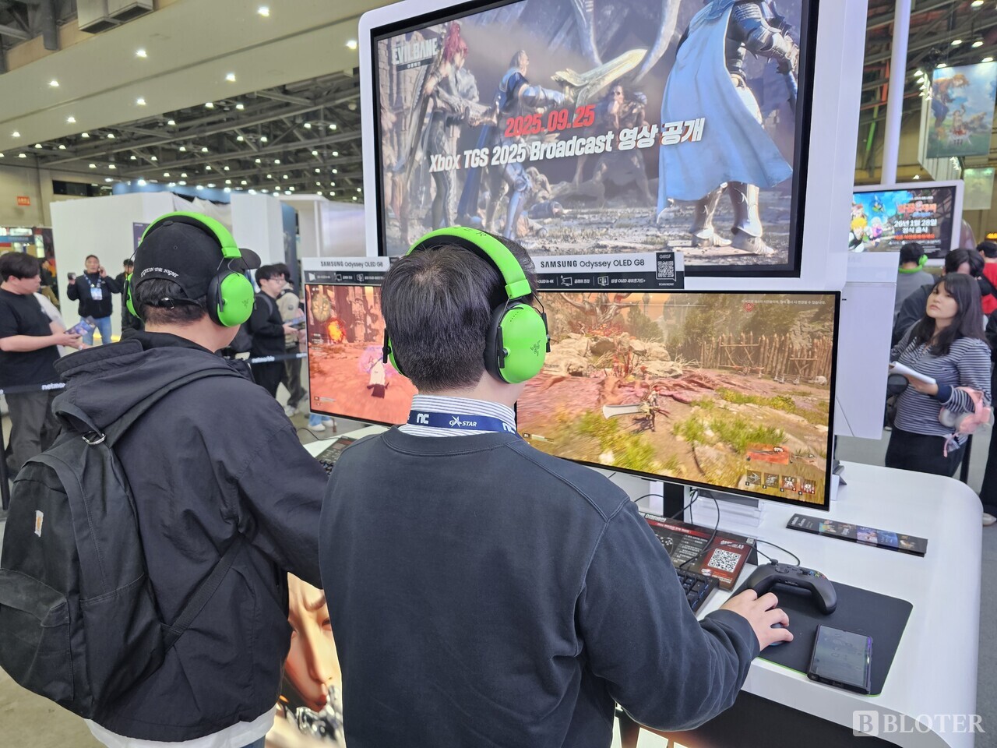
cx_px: 498
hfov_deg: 73.9
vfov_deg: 58.9
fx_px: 662
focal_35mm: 23
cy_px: 374
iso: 250
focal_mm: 6.3
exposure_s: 1/120
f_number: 1.7
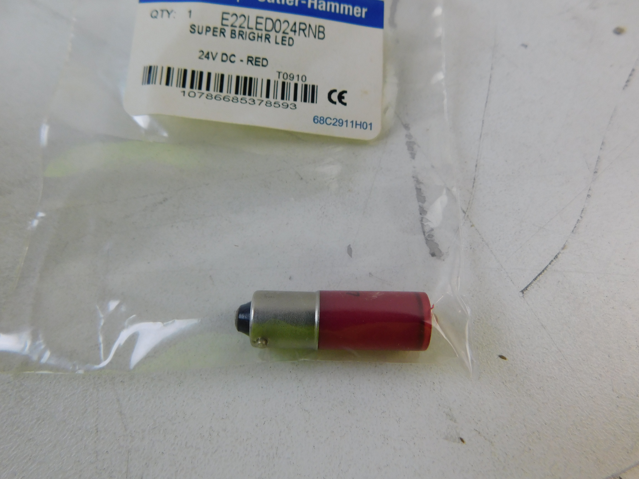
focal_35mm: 23
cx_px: 320
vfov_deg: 58.9
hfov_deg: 73.9
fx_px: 425
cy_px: 240
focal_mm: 4
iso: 125
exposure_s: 1/40
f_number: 3
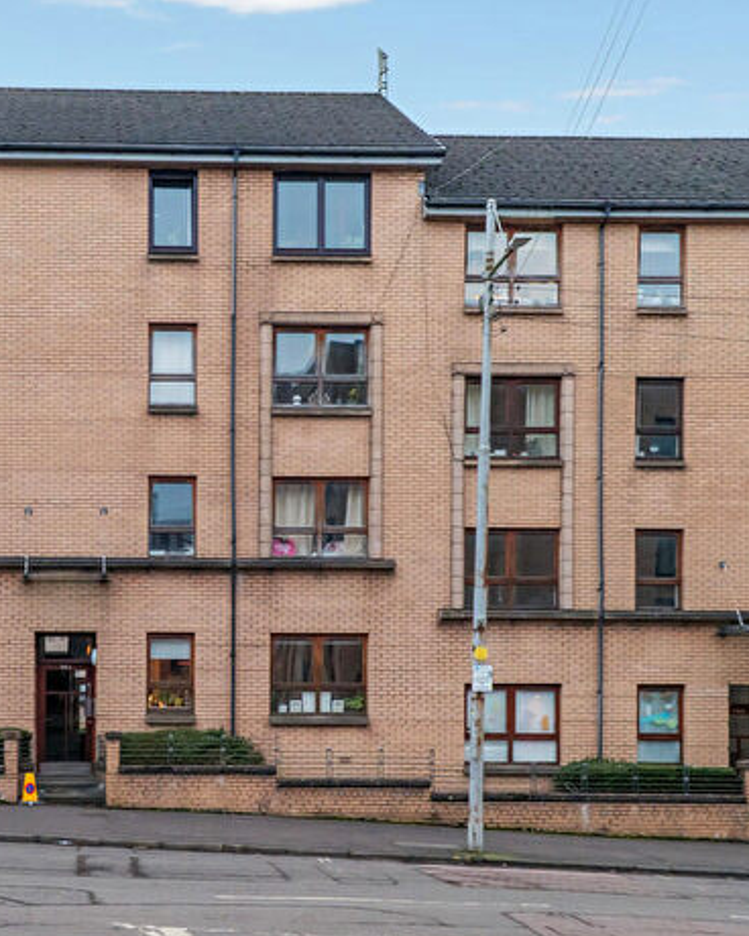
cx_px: 134
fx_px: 1385
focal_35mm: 50
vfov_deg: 37.3
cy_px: 473
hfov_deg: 29.5
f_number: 5.6
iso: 5000
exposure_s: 1/50
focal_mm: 35
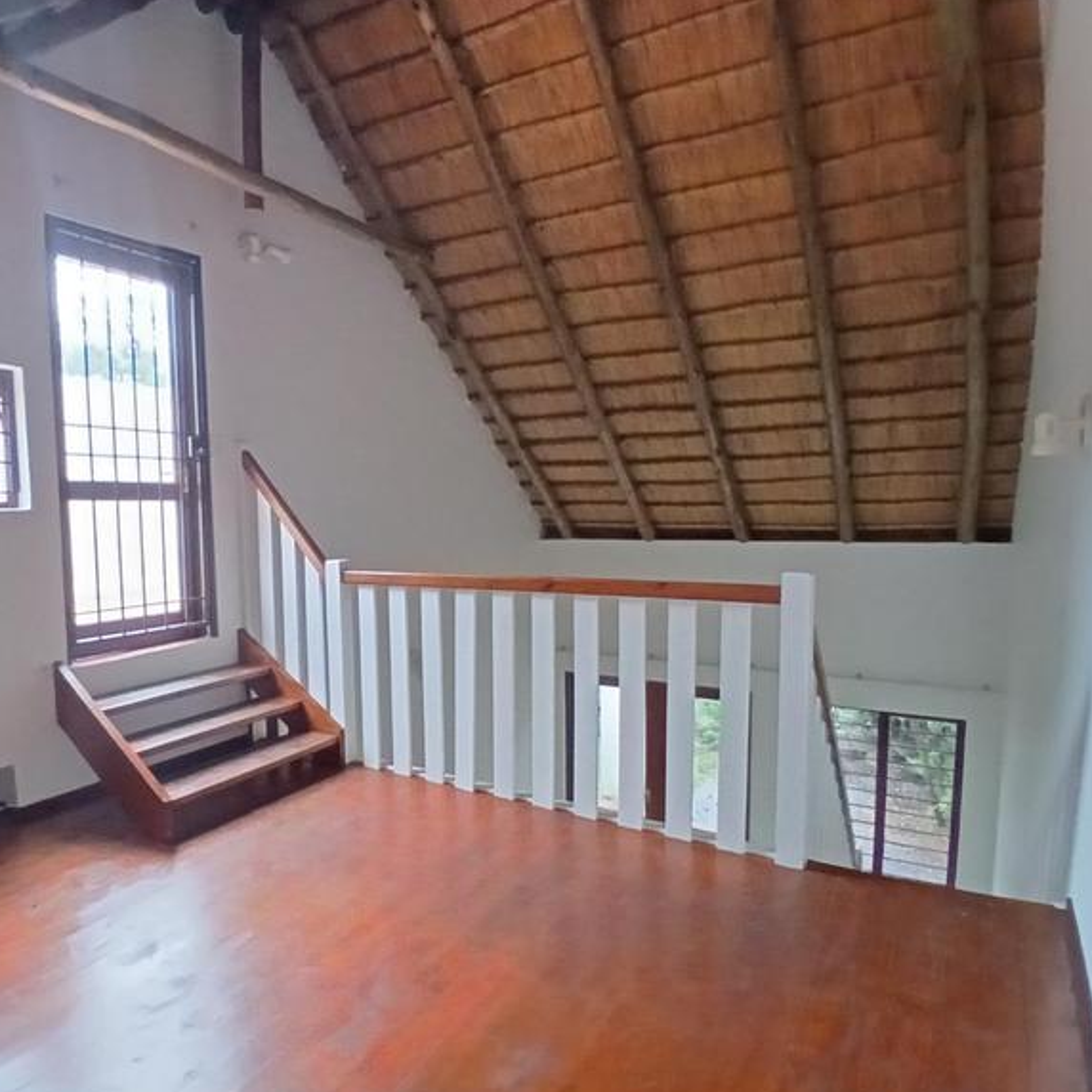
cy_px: 561
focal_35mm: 21
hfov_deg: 70.8
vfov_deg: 72.1
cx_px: 397
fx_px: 749
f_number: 2.2
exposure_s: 1/14.3
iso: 800
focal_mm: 1.4
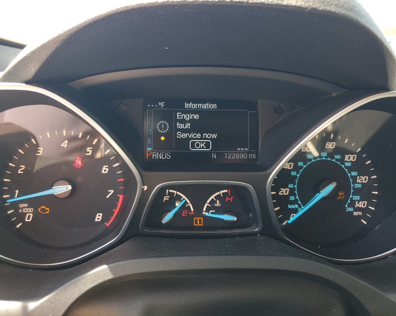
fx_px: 328
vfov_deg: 51.5
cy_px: 160
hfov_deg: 62.2
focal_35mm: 28
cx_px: 190
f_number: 1.5
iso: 50
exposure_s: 1/127
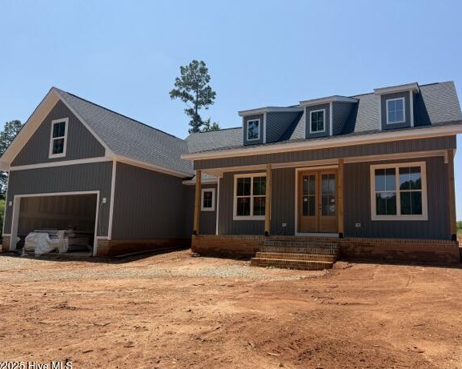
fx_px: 355
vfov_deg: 54.9
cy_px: 191
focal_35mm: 26
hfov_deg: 66.0
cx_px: 246
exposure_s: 1/4167
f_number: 1.78
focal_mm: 6.76
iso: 80
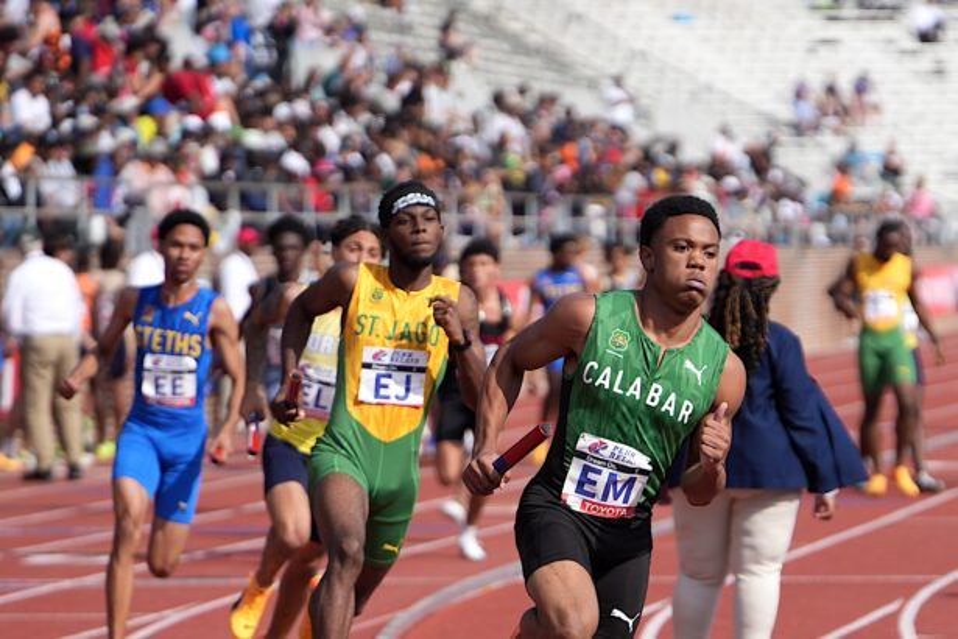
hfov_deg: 15.2
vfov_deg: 10.2
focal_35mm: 135
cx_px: 479
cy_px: 320
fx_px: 3592
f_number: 2.8
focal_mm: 135
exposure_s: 1/2500
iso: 125
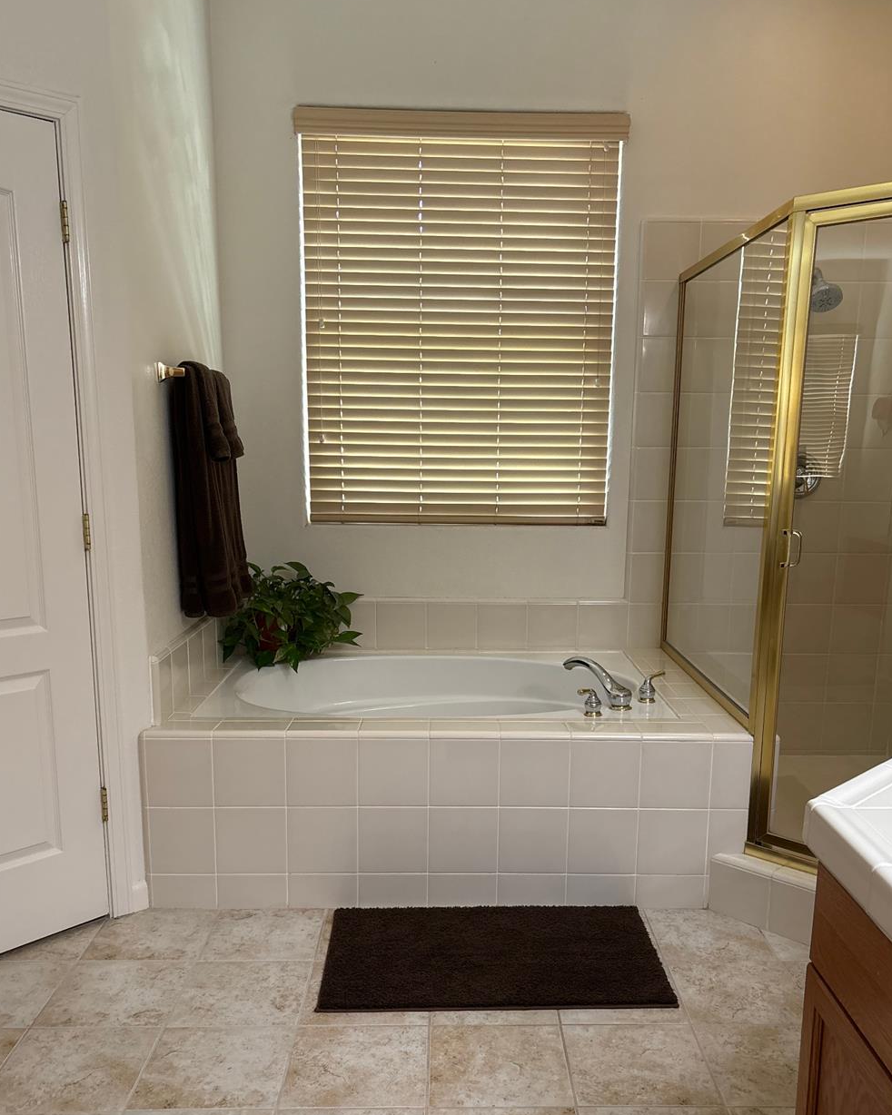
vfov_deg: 56.9
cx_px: 476
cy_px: 653
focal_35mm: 31
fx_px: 1023
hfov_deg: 47.1
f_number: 1.6
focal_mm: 5.96
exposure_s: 1/60
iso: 200
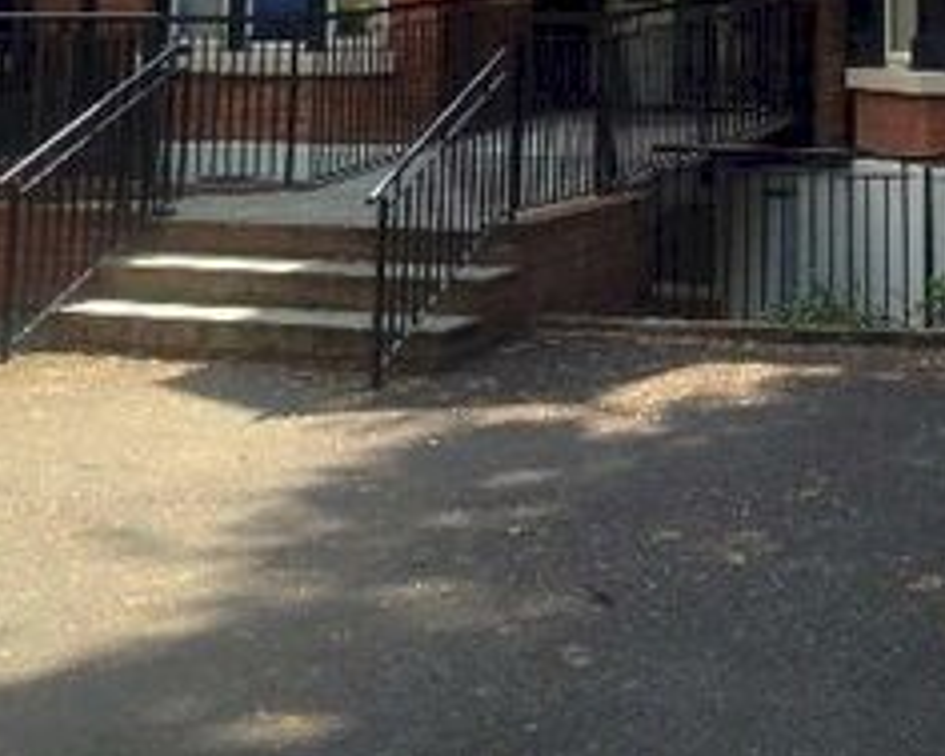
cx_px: 749
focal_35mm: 76
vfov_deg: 18.5
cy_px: -282
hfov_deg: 24.7
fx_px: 2126
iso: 50
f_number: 2.4
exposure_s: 1/276
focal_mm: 4.28
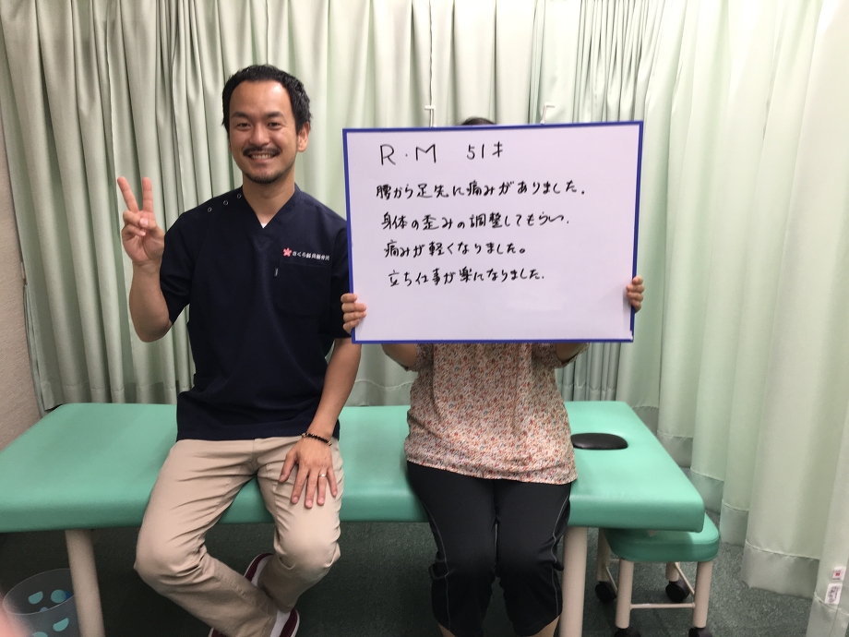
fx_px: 711
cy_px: 318
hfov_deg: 61.7
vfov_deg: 48.2
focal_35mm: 29
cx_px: 424
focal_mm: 4.2
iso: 40
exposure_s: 1/30
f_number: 2.2
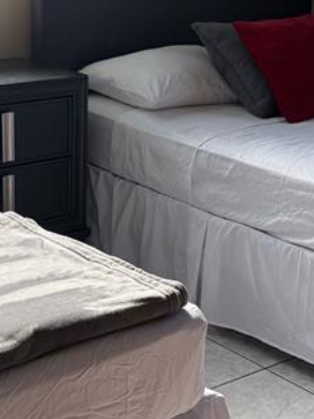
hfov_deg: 18.6
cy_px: 168
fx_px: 956
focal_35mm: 79
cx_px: 133
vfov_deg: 24.7
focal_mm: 6.76
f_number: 1.78
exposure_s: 1/539
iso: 100
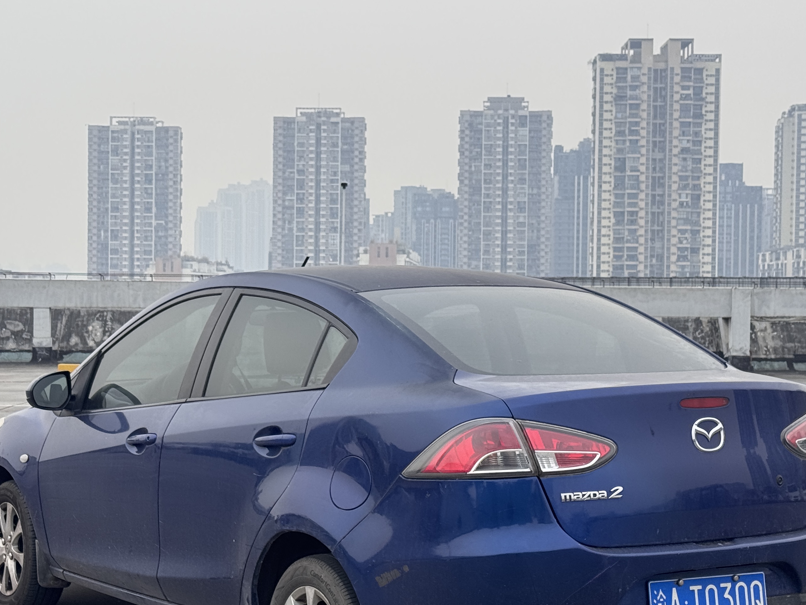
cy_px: 325
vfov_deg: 19.6
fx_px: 1746
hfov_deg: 26.0
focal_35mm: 75
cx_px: 391
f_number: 1.78
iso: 64
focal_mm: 6.76
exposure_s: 1/672
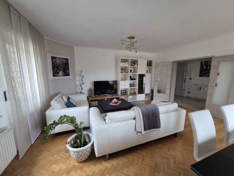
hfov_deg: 106.2
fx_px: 88
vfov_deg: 89.9
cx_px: 117
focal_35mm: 13
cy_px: 88
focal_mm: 2.2
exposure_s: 1/50
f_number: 2.2
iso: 250
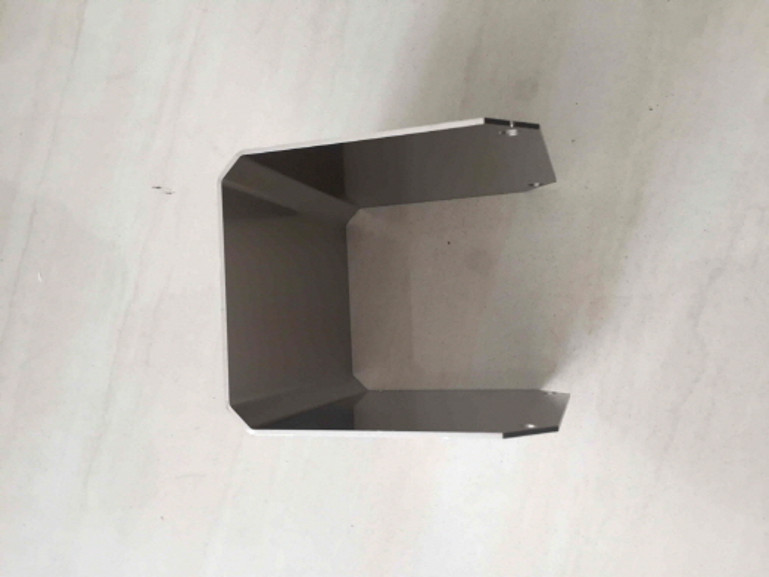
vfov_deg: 48.3
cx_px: 384
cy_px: 288
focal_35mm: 29
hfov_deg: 61.6
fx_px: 645
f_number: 2.2
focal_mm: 4.15
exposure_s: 1/30
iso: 32
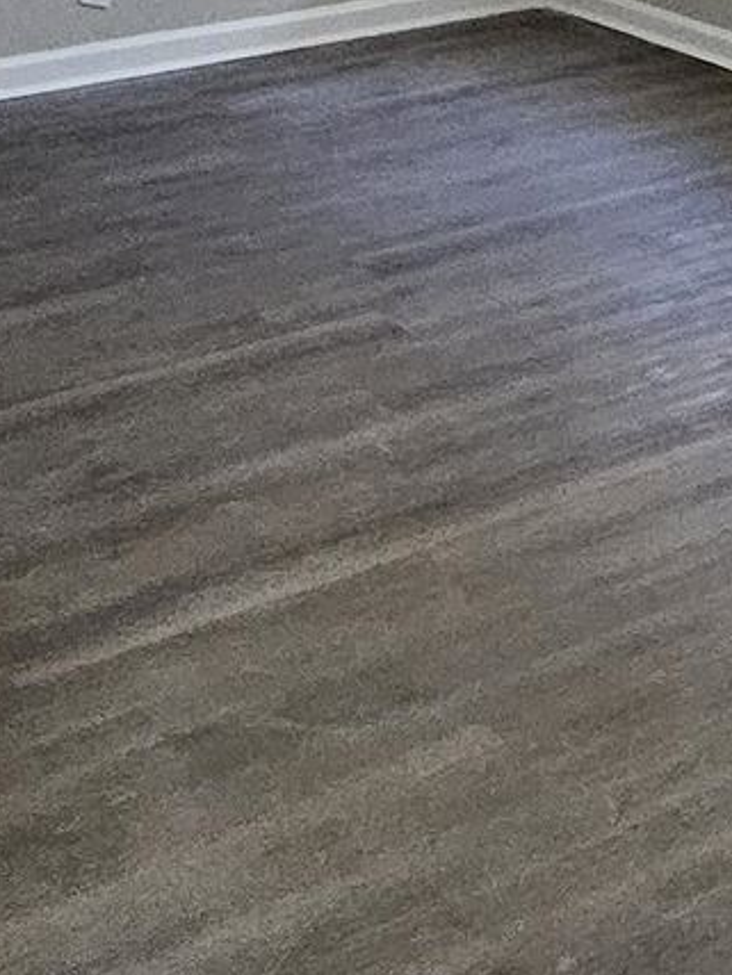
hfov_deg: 19.7
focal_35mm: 70
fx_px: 1974
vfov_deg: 25.8
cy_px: -80
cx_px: 885
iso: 400
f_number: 2.2
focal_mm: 1.7
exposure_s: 1/60
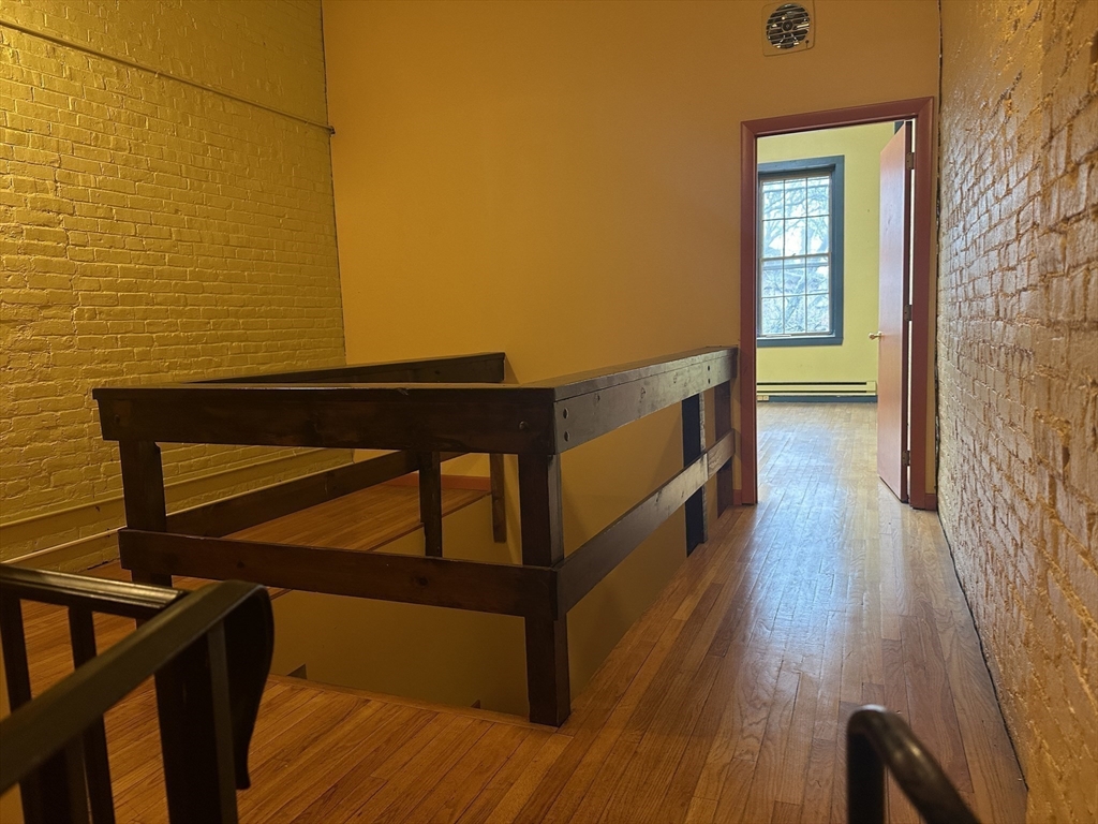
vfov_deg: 56.8
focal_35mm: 24
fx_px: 761
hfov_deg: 71.6
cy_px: 412
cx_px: 549
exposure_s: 1/120
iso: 200
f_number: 1.78
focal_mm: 6.86
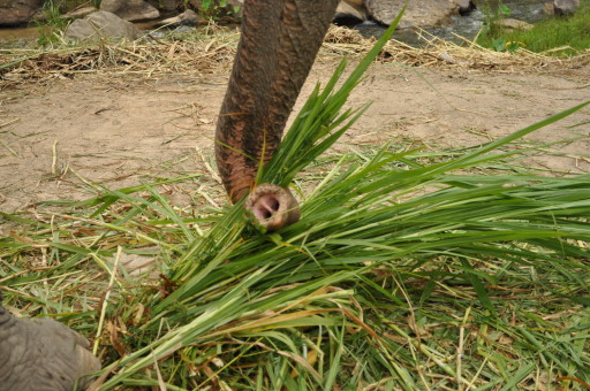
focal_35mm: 60
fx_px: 982
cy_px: 196
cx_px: 295
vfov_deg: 22.6
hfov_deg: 33.4
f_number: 5.3
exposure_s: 1/800
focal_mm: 40
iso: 200
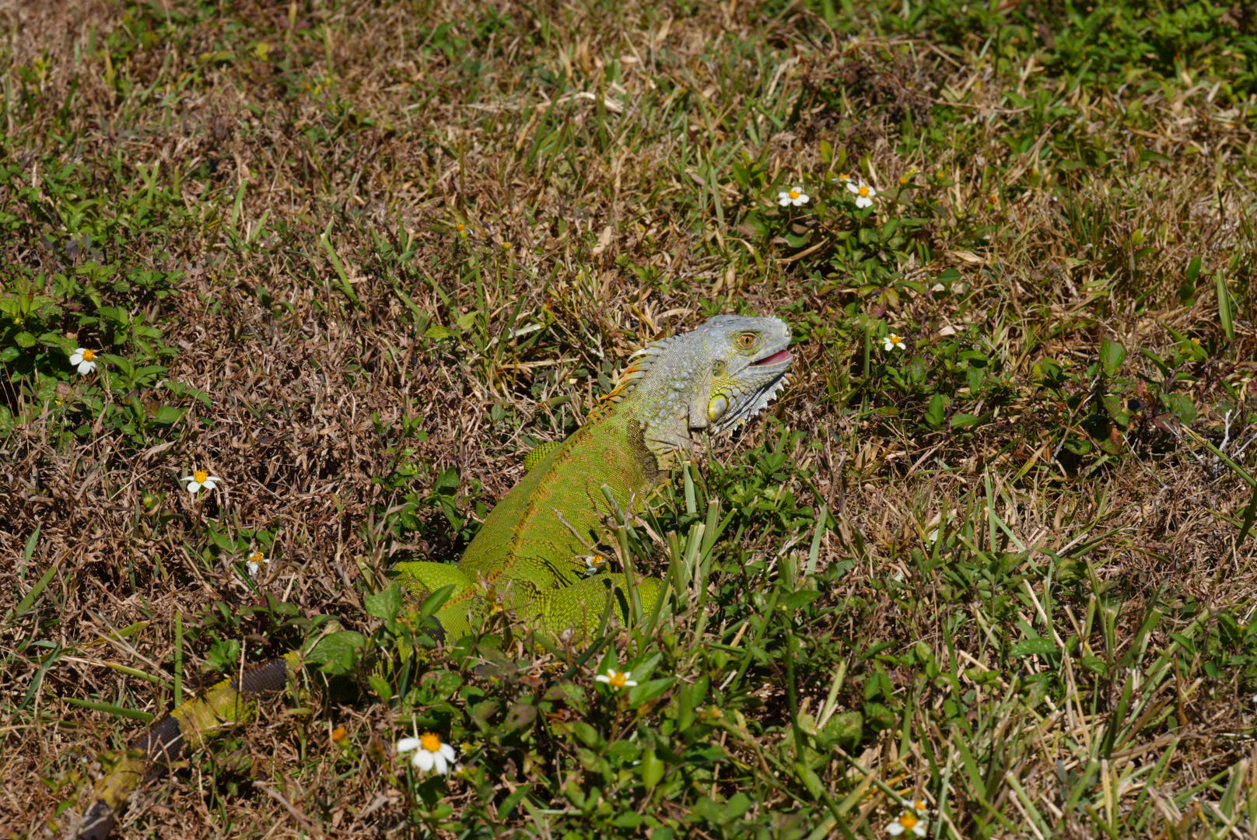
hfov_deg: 15.2
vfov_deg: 10.2
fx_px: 4717
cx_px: 628
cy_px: 420
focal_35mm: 135
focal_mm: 90
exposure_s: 1/250
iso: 100
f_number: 11
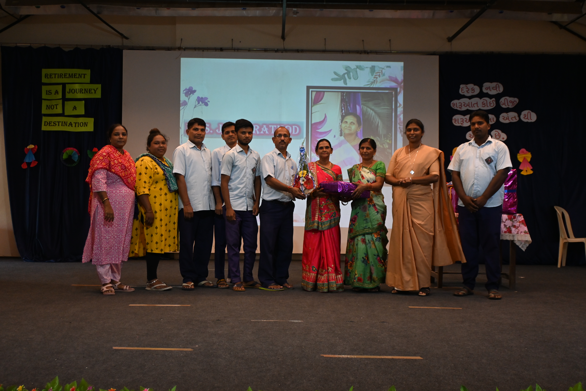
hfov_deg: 52.2
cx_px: 293
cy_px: 196
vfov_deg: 36.2
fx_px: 598
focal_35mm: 37
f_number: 4.2
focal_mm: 24.5
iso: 1000
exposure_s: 1/125
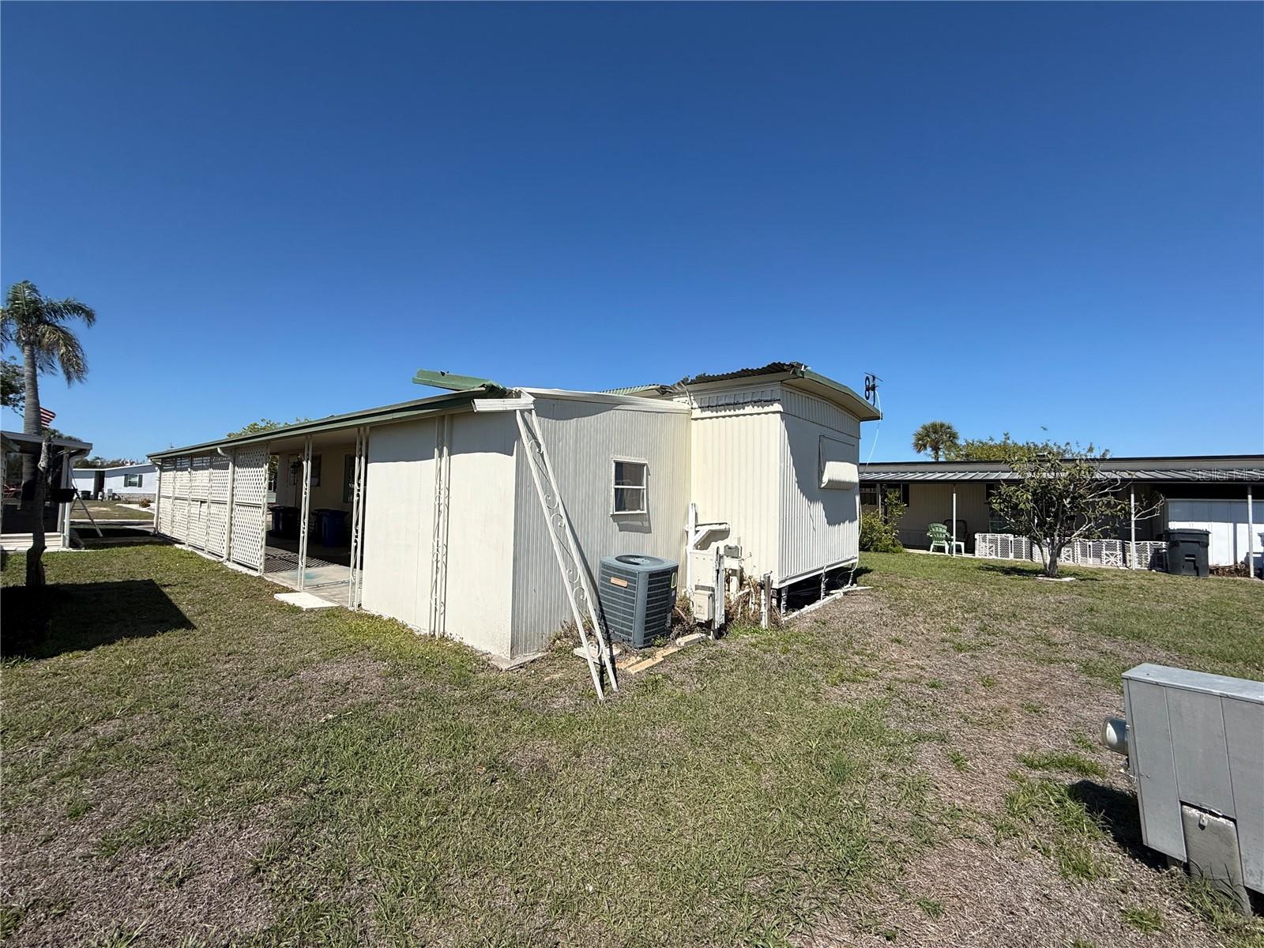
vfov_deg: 85.7
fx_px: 511
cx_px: 632
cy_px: 474
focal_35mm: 14
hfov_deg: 102.1
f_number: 2.2
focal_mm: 2.22
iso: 50
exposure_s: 1/4149
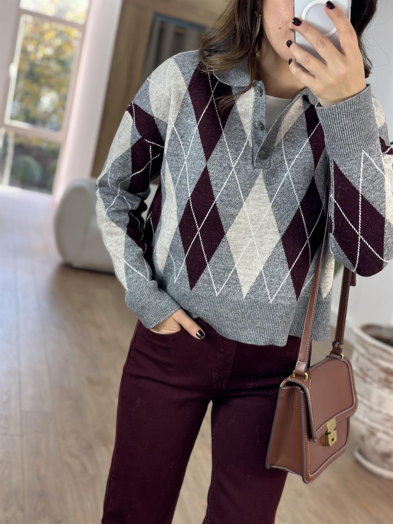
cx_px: 196
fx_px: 727
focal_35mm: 48
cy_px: 262
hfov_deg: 30.3
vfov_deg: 39.7
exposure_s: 1/130
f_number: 1.78
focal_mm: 6.86
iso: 80
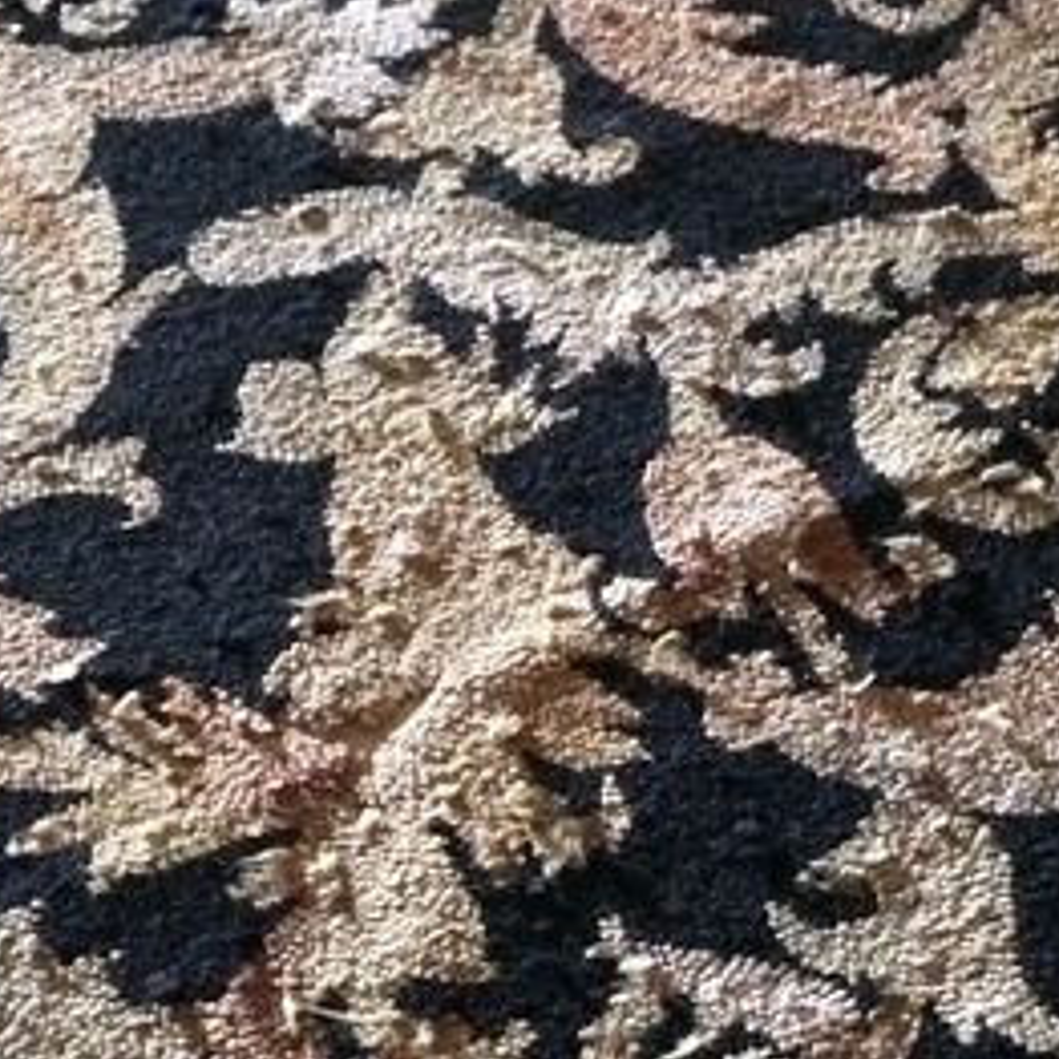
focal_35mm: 91
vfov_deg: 18.3
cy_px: 1198
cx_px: 238
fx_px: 3150
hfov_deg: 18.9
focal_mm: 4.12
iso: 400
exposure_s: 1/15
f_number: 2.2
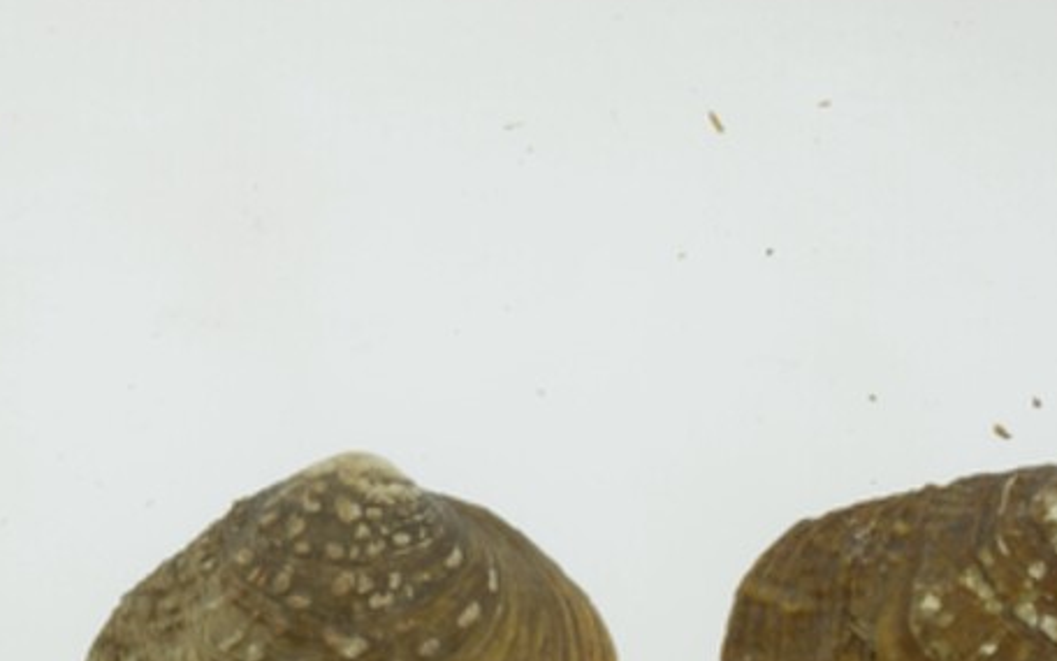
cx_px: 331
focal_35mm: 161
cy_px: 820
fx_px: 4638
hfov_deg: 13.0
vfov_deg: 8.1
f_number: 32
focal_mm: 60
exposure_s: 1/10
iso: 100
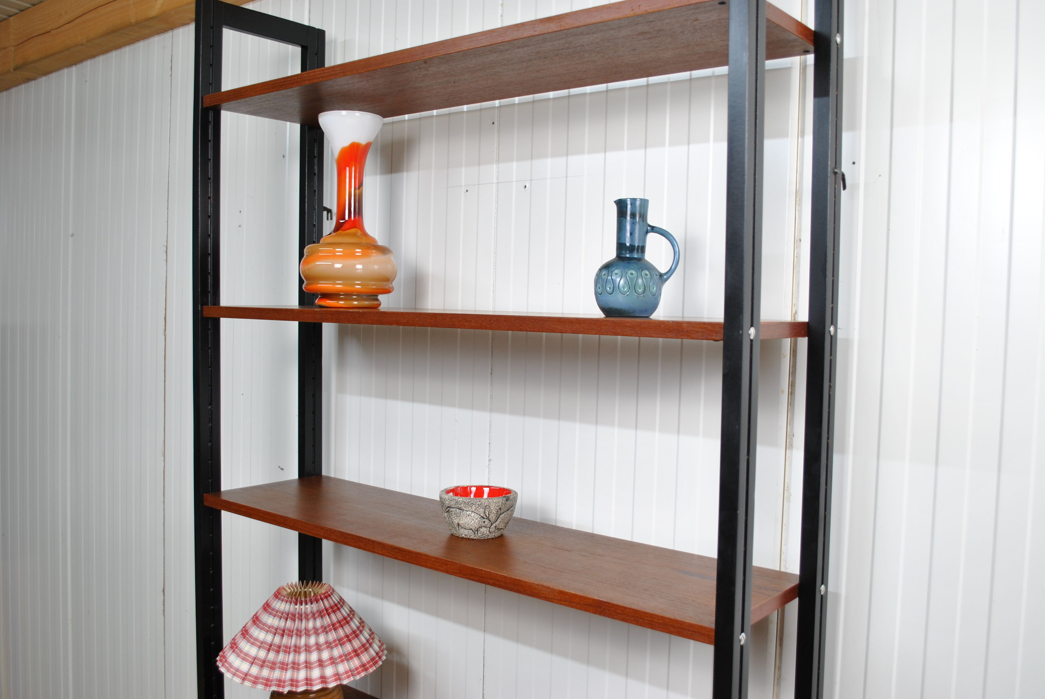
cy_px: 348
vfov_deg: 42.4
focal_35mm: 31
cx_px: 532
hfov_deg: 60.2
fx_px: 901
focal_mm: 20
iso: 200
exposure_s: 1/15
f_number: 4.5
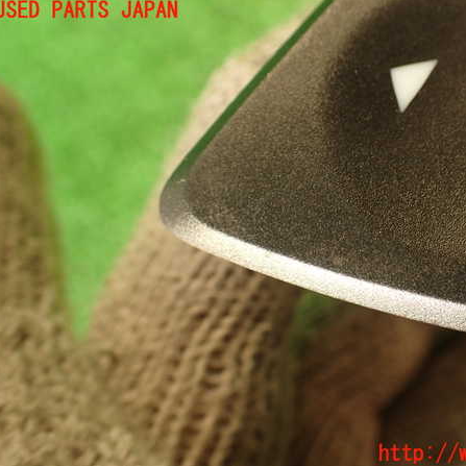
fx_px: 579
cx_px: 301
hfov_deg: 43.4
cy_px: 232
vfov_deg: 43.9
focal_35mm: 38
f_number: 2.4
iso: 200
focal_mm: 5.79
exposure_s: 1/40
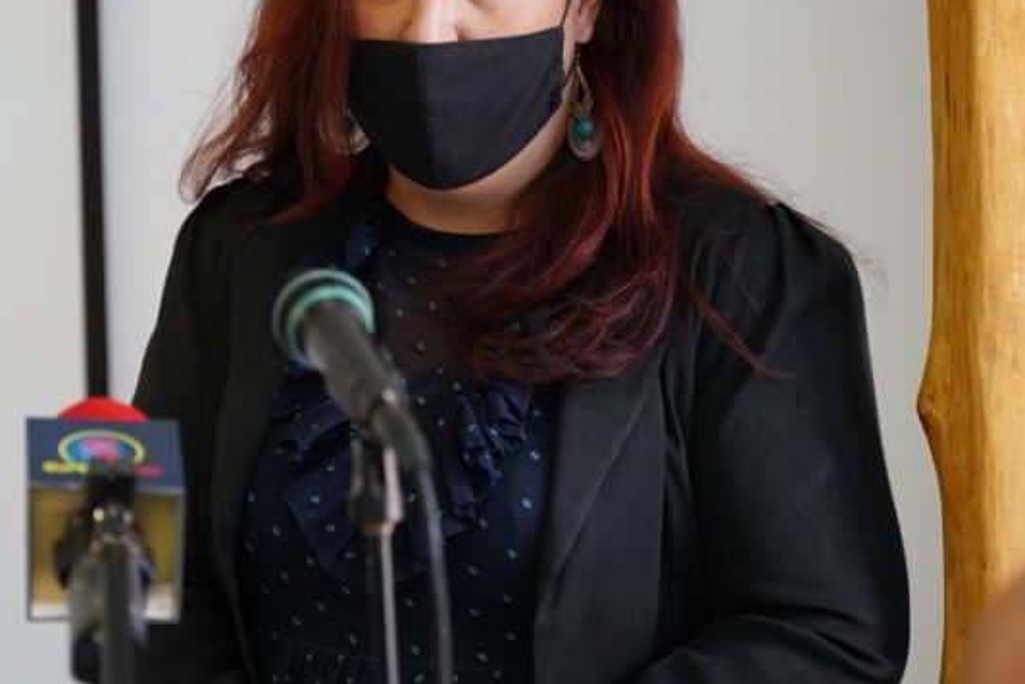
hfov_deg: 14.2
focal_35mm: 144
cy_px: 328
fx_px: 4102
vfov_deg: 9.5
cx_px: 227
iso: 1250
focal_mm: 75
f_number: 2.8
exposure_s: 1/400
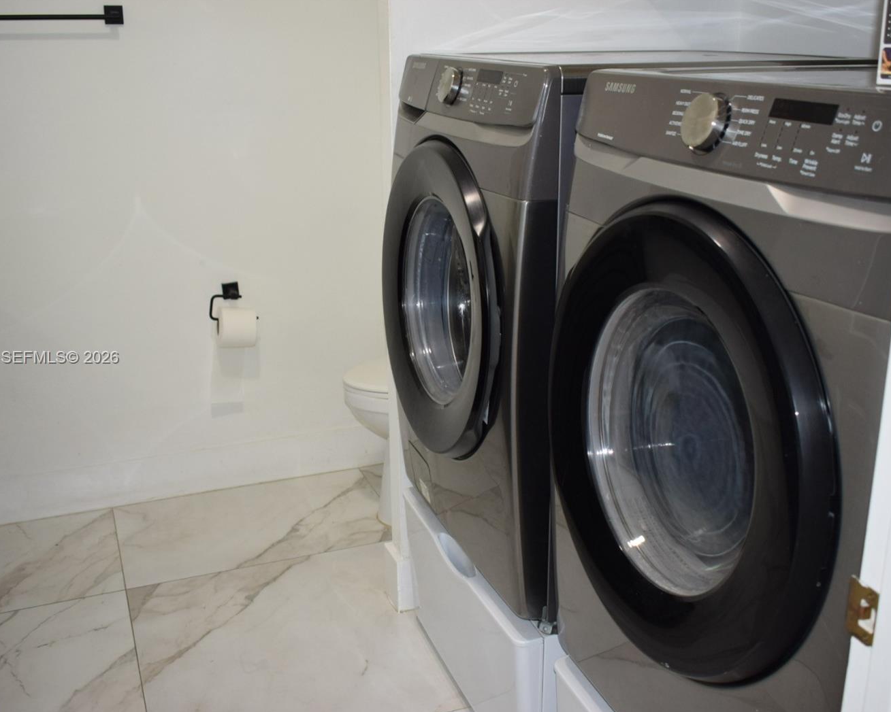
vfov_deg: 37.7
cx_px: 451
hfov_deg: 46.2
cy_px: 358
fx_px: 1043
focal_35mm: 40
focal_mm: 23
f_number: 5
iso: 800
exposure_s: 1/100
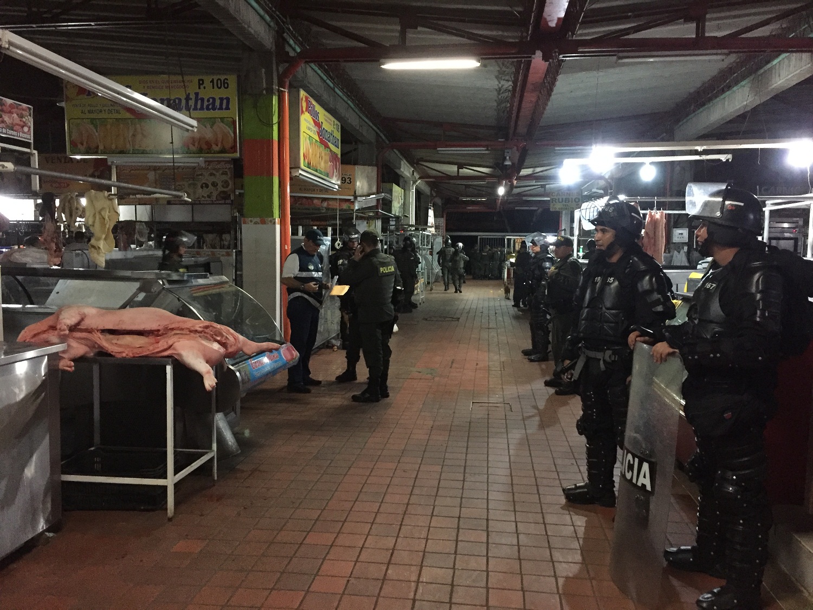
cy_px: 305
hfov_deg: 61.7
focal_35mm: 29
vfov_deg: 48.2
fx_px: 681
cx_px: 406
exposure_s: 1/15
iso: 400
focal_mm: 4.15
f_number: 2.2
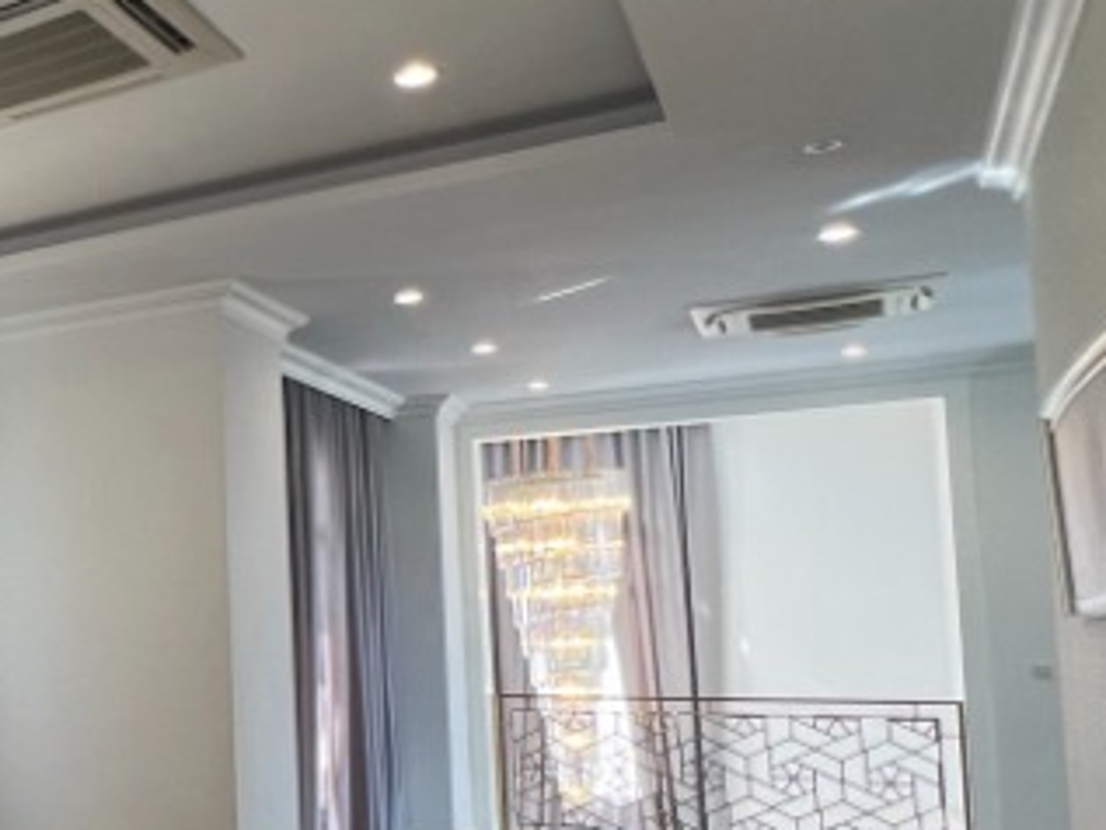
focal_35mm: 41
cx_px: -345
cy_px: 558
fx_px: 1310
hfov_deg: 33.2
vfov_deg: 34.8
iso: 125
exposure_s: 1/100
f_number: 1.8
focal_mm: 1.57
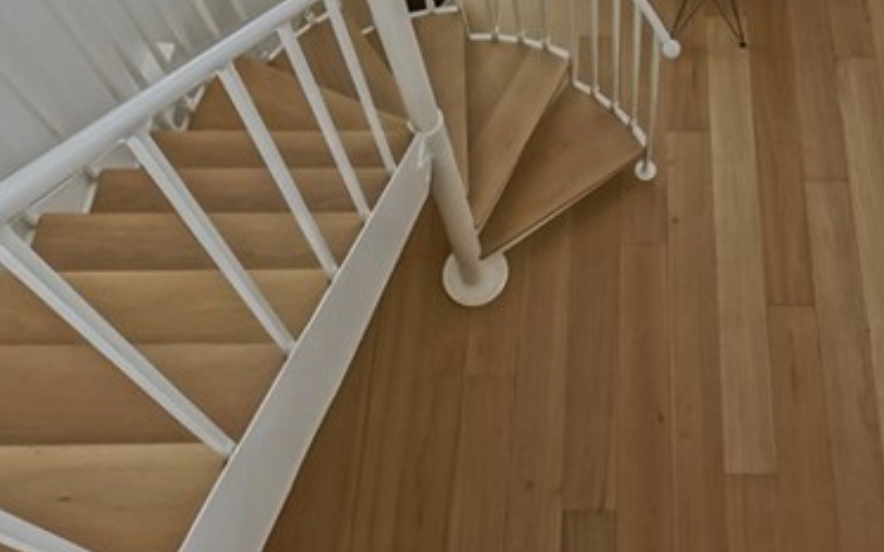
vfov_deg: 27.0
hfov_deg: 45.6
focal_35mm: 42
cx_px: 661
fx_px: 1012
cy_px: -113
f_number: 8
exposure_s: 1/60
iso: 200
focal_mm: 10
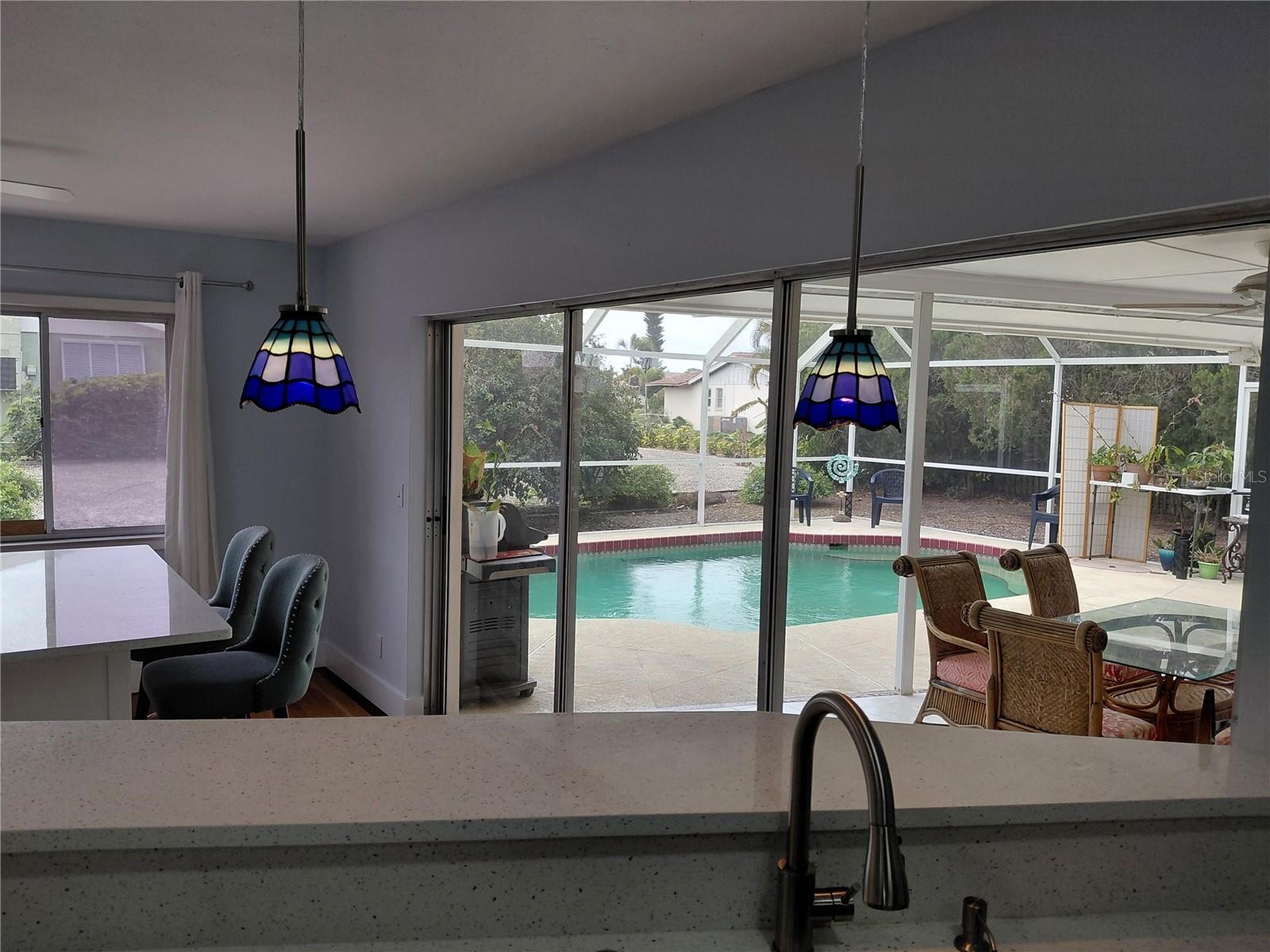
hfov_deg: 69.4
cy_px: 476
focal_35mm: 25
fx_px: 917
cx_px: 635
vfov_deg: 54.9
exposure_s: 1/289
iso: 50
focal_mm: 4.69
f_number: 1.8
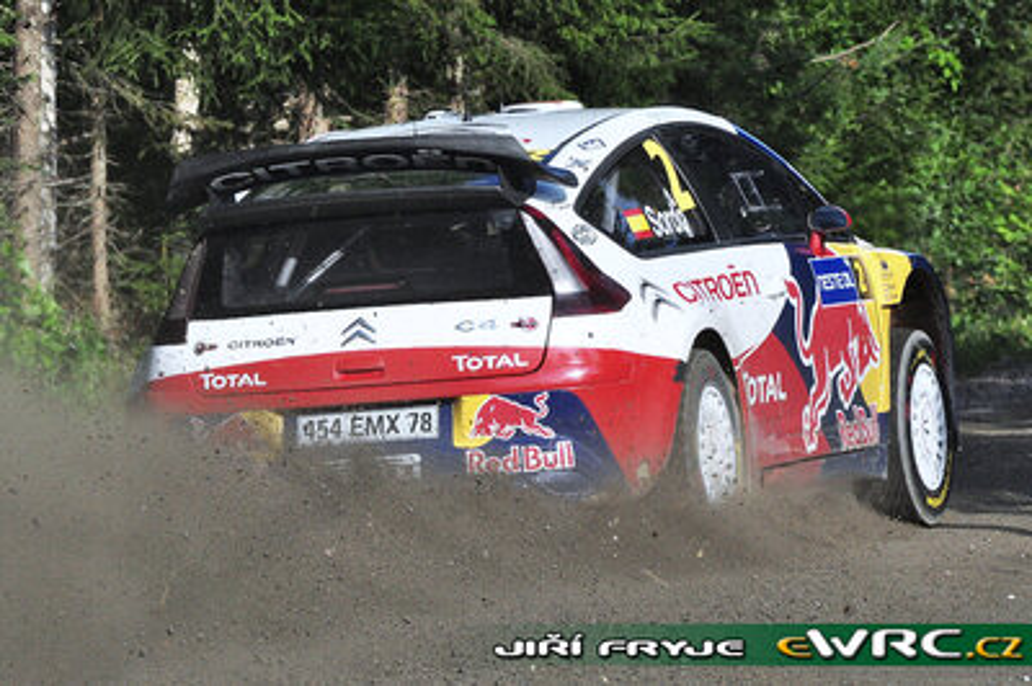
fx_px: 11600
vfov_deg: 3.4
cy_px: 343
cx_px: 516
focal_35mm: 405
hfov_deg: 5.1
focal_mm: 270
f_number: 14
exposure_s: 1/800
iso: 640
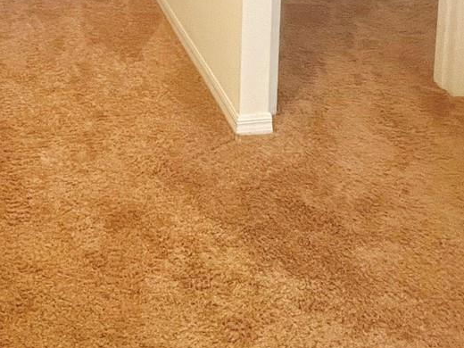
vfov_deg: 26.2
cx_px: 113
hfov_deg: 45.1
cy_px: -175
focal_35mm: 40
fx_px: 536
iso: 250
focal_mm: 1.57
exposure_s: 1/60
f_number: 1.8
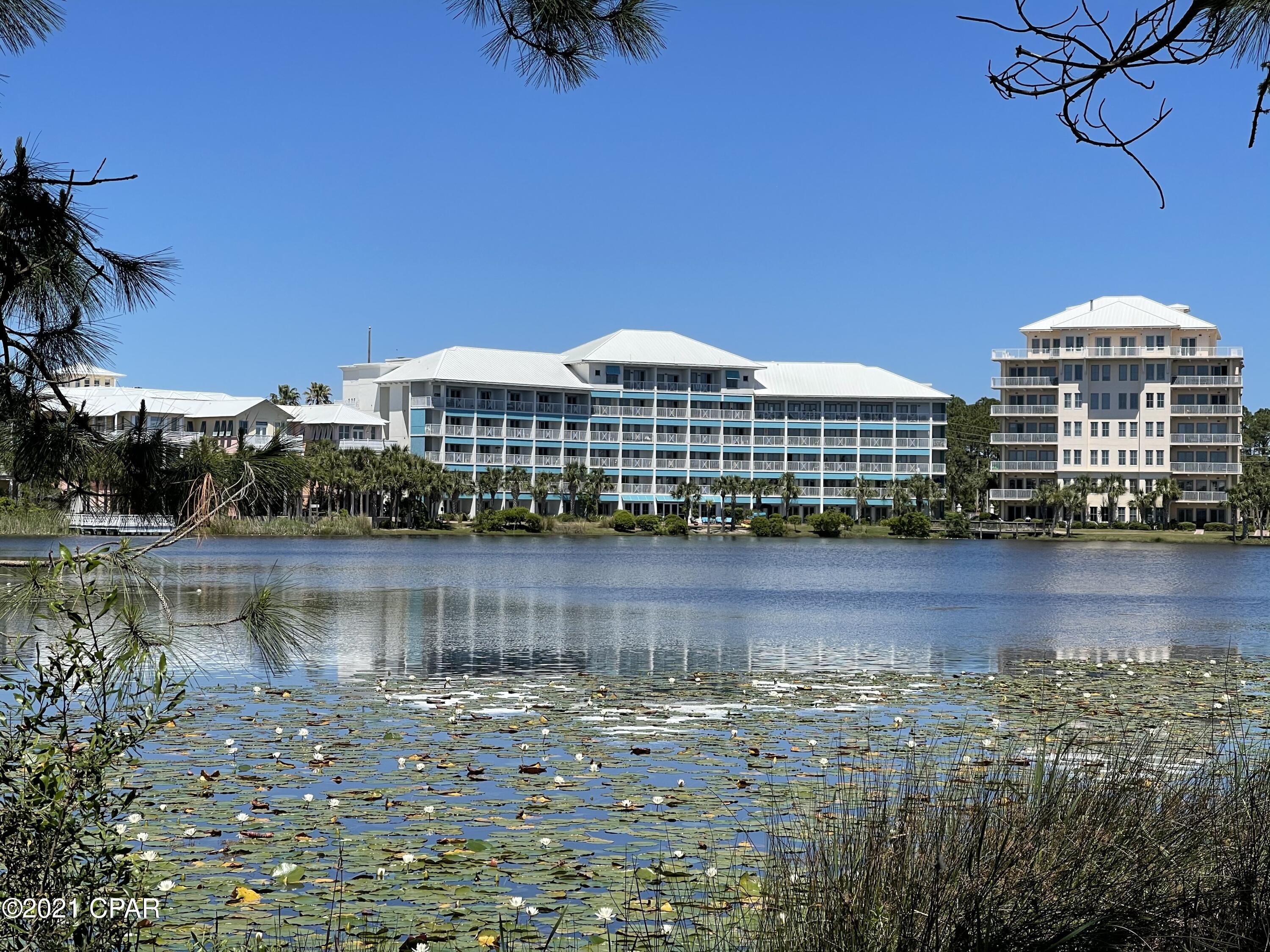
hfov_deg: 30.3
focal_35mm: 64
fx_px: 2348
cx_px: 635
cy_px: 476
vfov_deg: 22.9
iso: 20
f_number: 2.2
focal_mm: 7.5
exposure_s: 1/1698
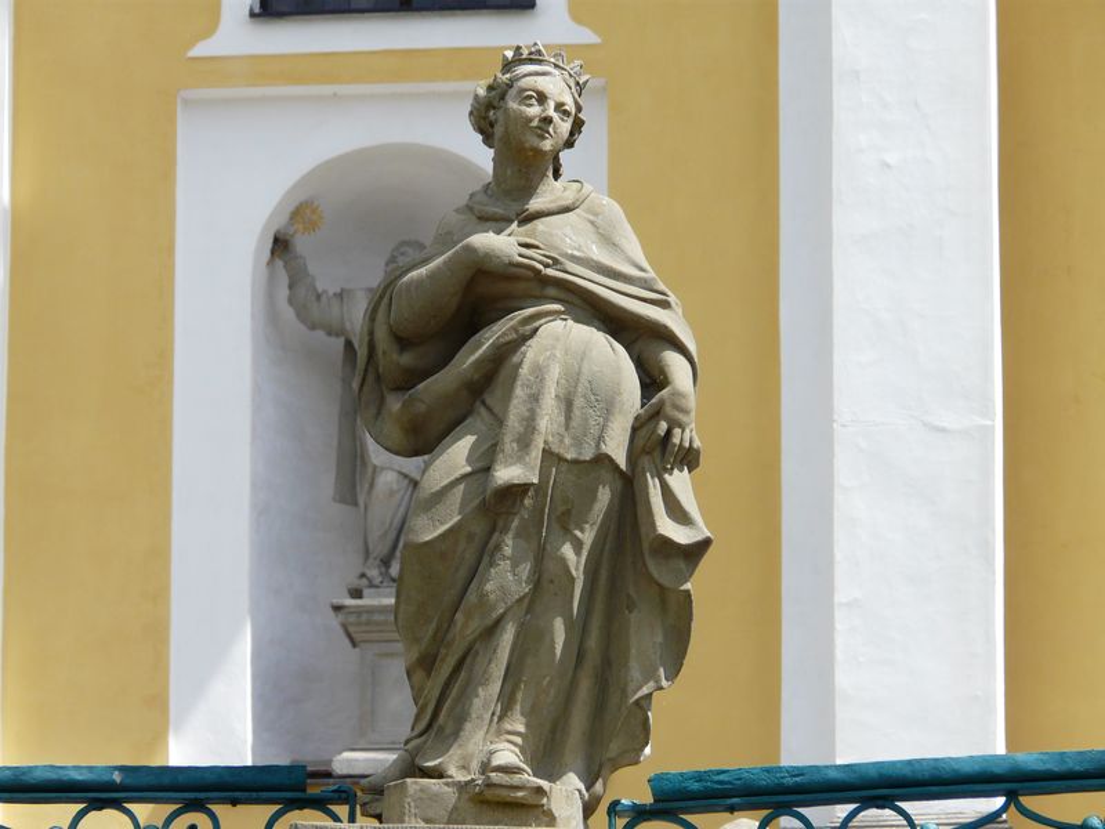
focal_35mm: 325
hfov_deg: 6.1
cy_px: 414
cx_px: 552
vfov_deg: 4.6
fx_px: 10375
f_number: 5.6
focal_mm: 53.4
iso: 100
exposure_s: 1/400
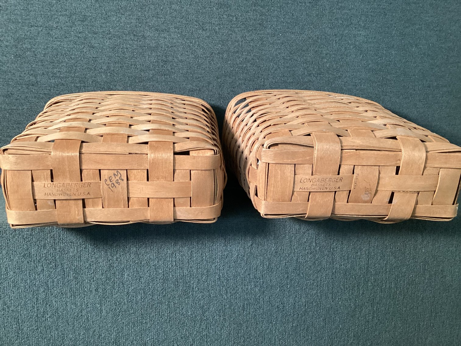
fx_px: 413
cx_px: 230
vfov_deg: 45.4
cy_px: 173
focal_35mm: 31
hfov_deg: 58.3
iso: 320
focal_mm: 3.3
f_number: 2.4
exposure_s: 1/40
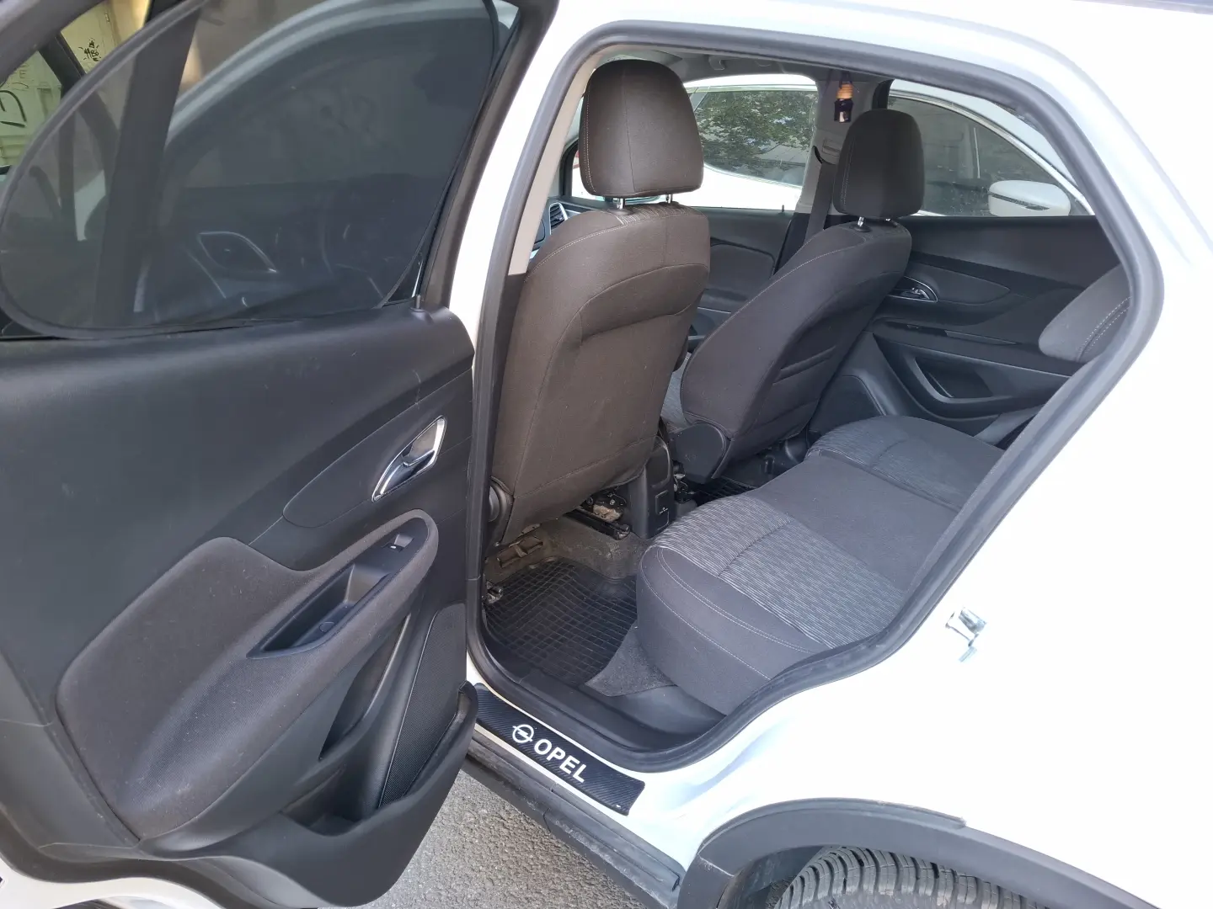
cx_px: 606
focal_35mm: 23
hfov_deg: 73.9
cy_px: 454
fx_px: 806
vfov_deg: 58.9
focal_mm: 5.54
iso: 100
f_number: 1.8
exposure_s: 1/100
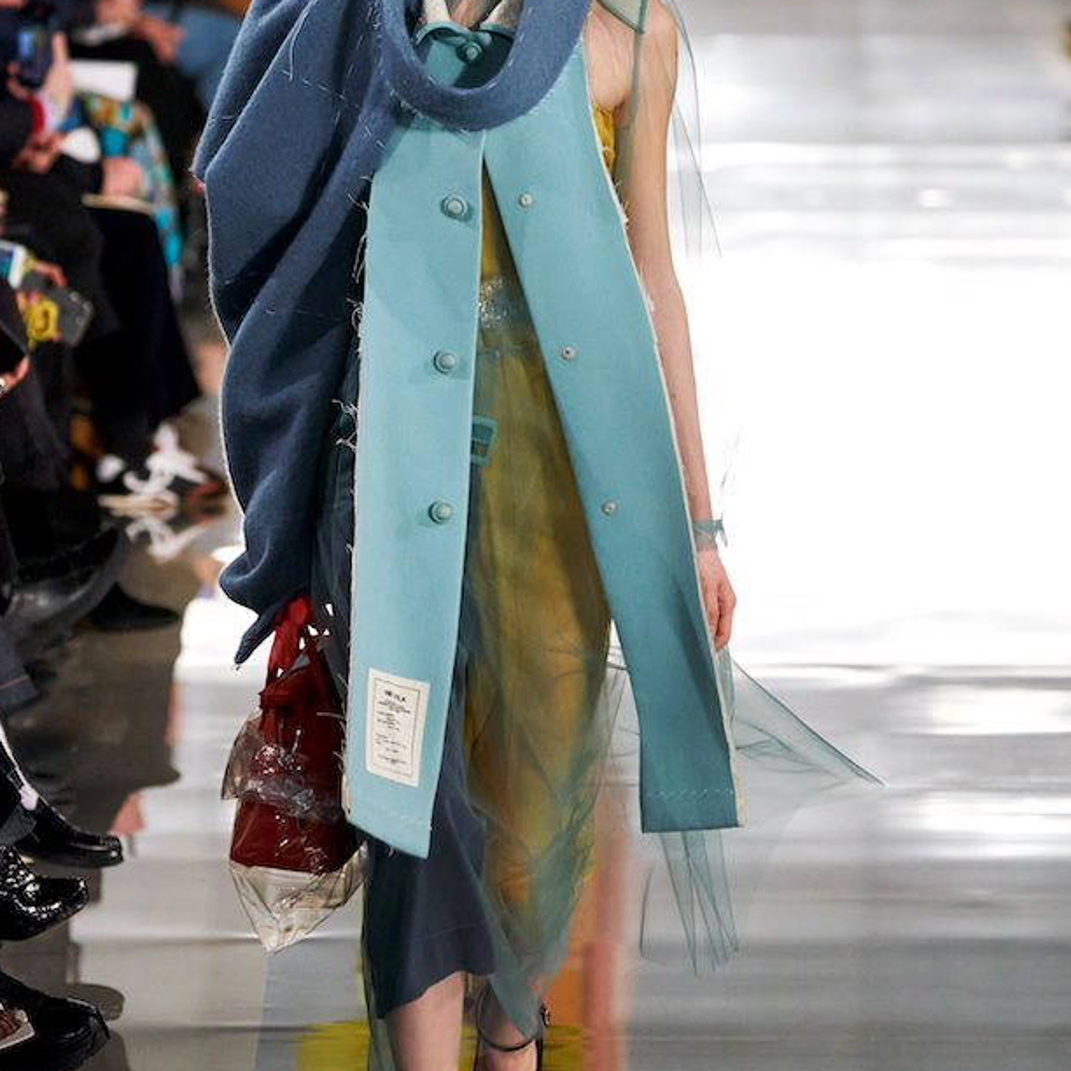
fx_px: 10011
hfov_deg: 6.1
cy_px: 516
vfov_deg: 6.1
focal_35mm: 286
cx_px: 494
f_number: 5.6
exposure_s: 1/800
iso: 2500
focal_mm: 206
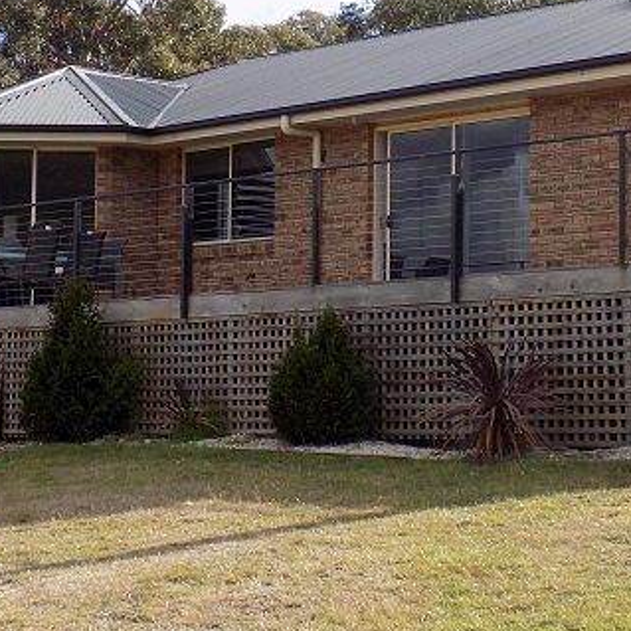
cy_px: 184
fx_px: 2104
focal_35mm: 102
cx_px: 544
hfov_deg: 16.9
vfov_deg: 17.0
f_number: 3.7
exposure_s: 1/400
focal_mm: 8.1
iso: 80
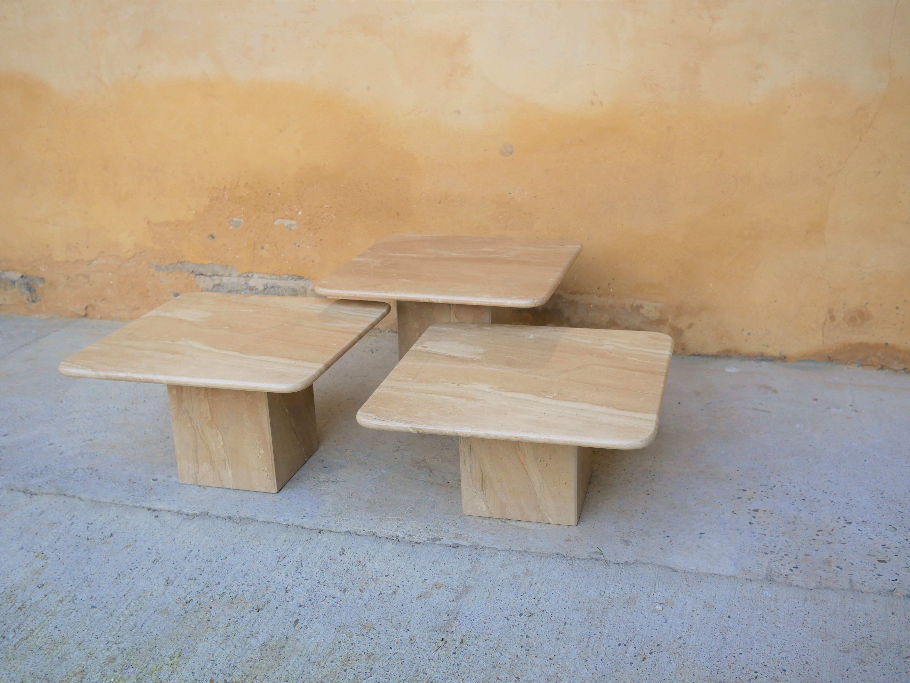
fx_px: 1052
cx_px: 455
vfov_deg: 36.0
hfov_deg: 46.8
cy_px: 342
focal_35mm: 40
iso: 200
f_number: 2.5
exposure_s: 1/200
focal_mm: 20
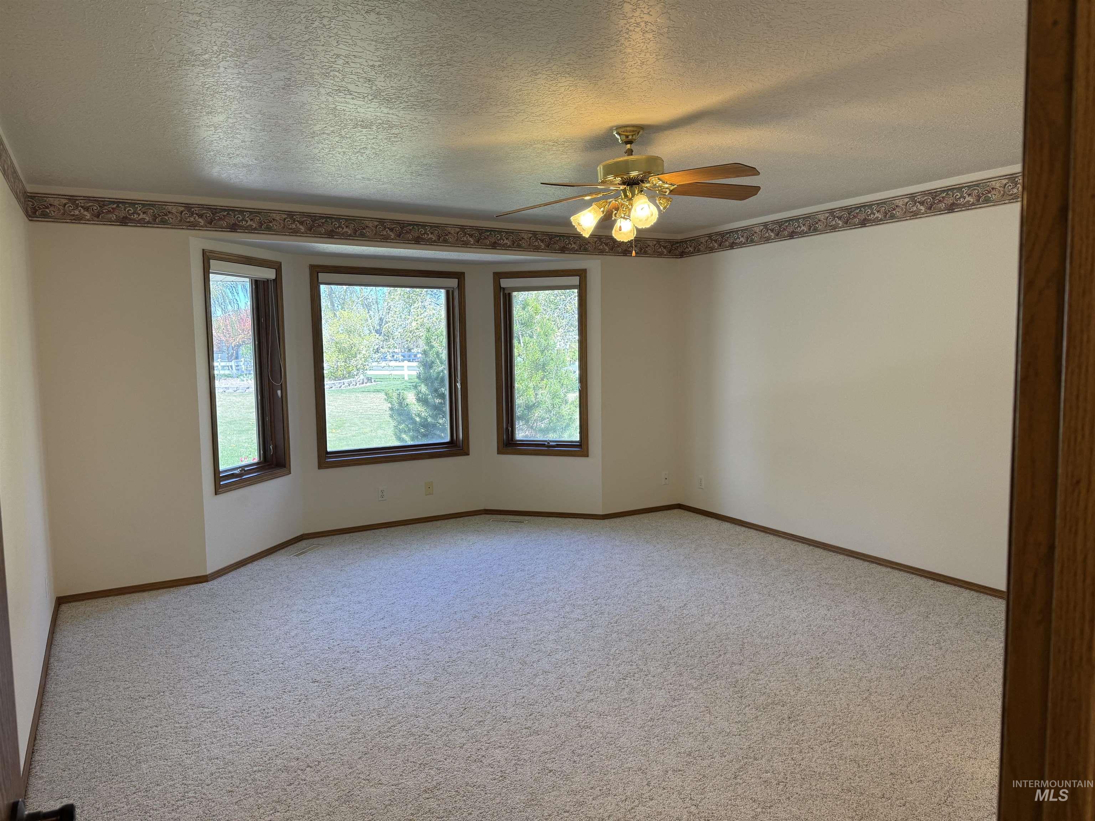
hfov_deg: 71.6
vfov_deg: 56.8
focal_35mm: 24
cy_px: 410
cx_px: 548
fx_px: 759
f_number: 1.78
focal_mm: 6.76
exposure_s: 1/121
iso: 100
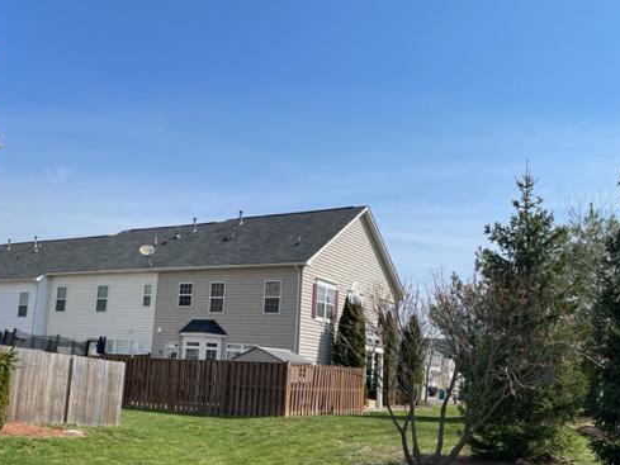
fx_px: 609
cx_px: 250
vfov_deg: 41.6
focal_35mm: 34
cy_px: 284
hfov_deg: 53.6
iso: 32
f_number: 1.6
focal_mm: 4.2
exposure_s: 1/4132
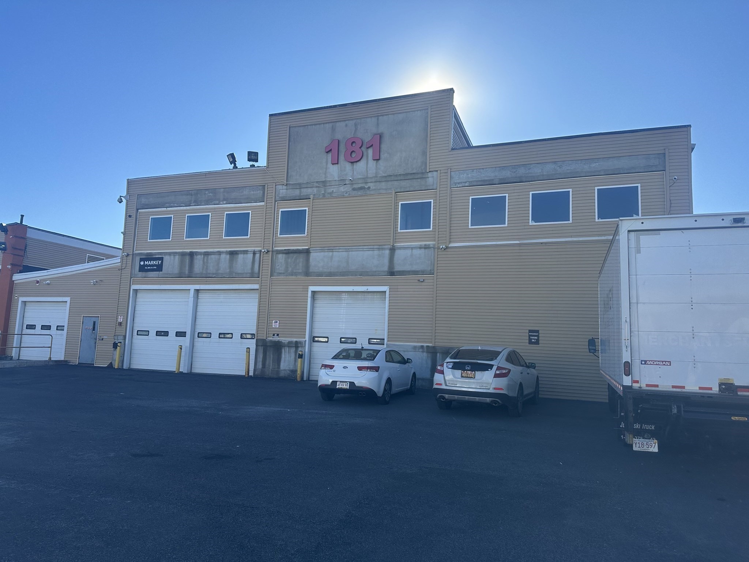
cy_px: 281
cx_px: 374
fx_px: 519
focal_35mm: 24
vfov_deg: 56.8
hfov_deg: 71.6
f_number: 1.78
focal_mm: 6.86
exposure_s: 1/2967
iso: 80
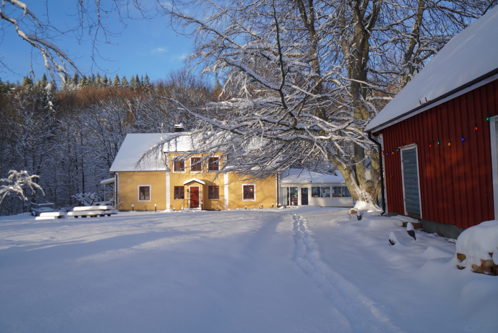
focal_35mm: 27
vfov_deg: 48.0
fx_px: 374
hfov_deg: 67.3
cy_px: 166
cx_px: 249
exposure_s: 1/200
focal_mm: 18
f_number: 4
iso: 125
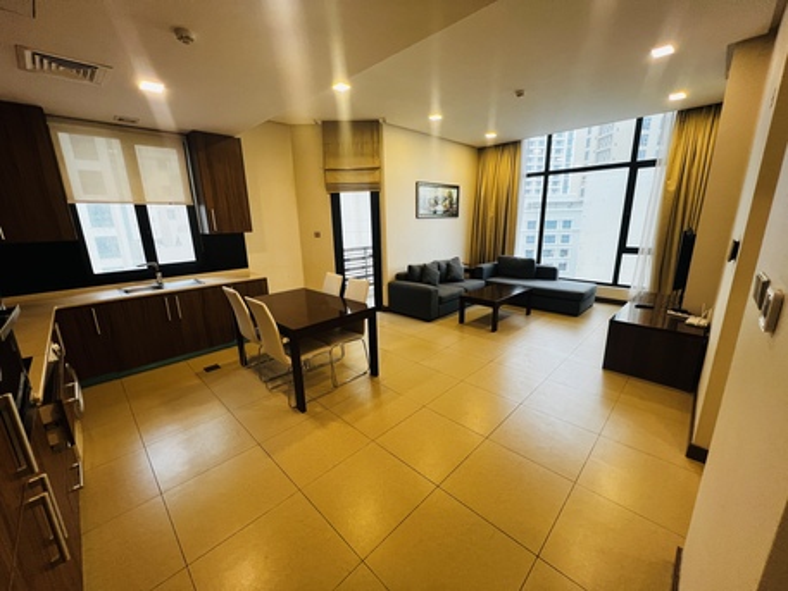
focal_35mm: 13
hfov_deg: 106.2
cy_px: 296
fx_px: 296
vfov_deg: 89.9
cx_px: 394
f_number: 1.8
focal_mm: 1.57
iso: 160
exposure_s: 1/50
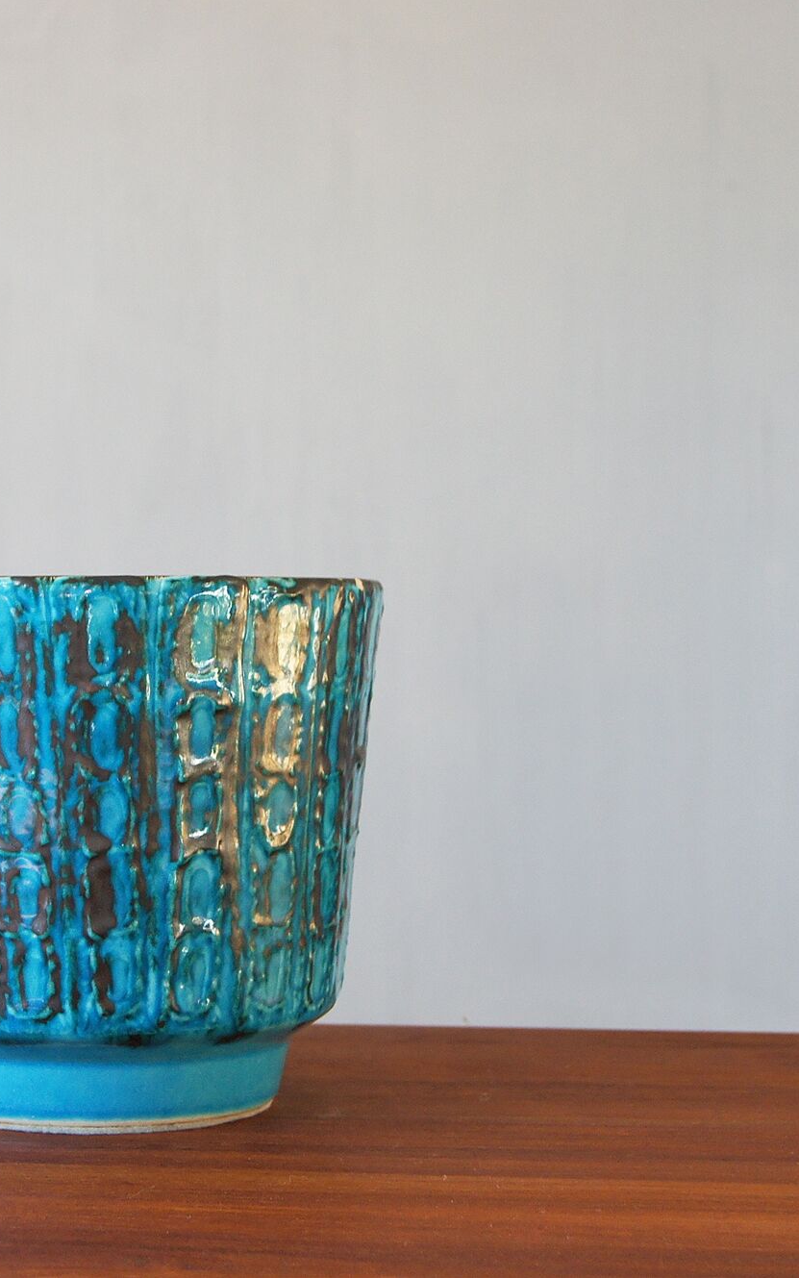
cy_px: 638
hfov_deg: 18.5
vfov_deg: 29.8
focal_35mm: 69
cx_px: 55
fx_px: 2403
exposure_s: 1/80
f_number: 5.6
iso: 400
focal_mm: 30
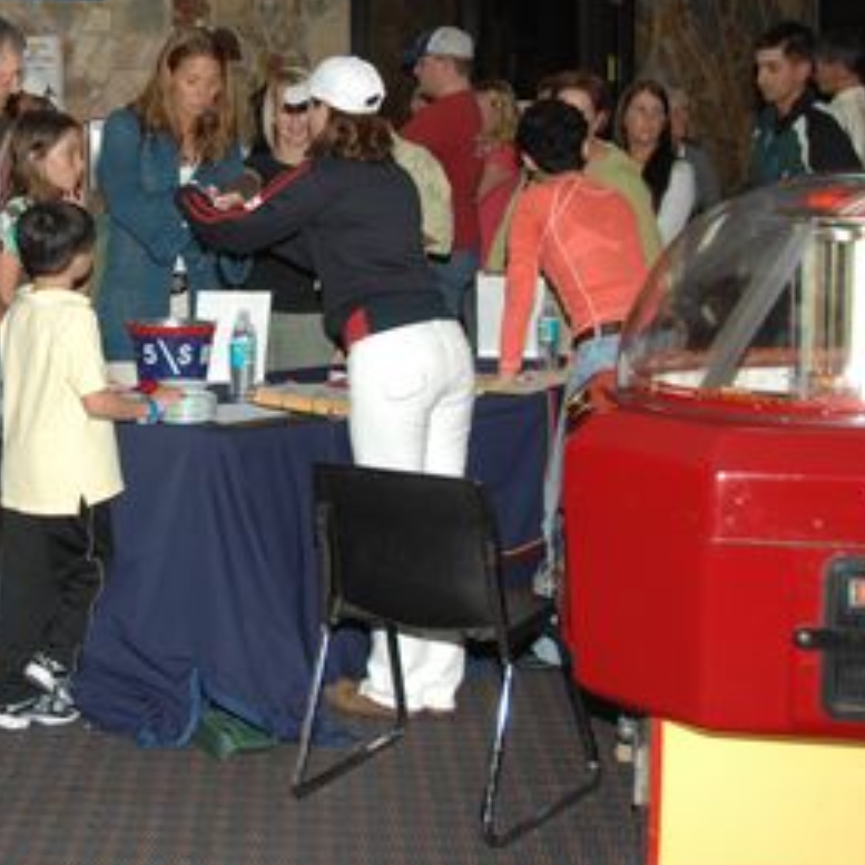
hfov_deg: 26.4
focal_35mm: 63
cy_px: 229
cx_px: 83
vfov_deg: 27.0
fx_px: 1781
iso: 200
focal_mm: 20
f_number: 3.5
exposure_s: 1/125
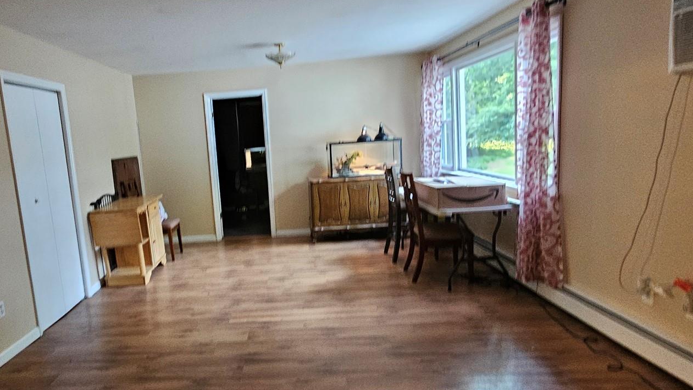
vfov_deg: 49.5
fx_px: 423
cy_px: 198
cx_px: 263
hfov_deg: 77.4
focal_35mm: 23
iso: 400
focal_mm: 2.2
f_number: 2.2
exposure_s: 1/30
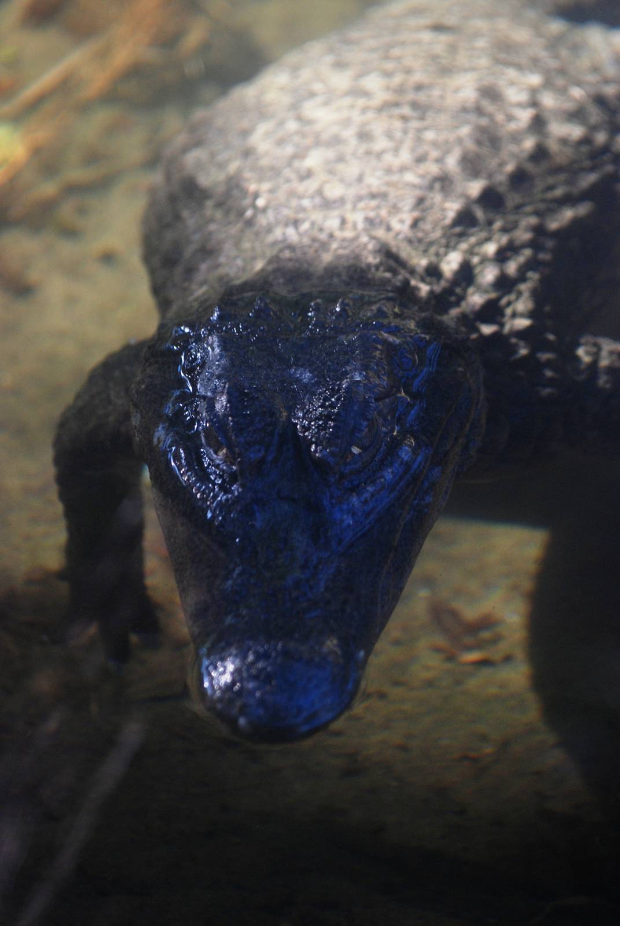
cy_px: 463
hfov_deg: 5.4
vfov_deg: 8.1
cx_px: 310
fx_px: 6569
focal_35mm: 255
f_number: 4.5
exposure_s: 1/160
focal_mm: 170
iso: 400
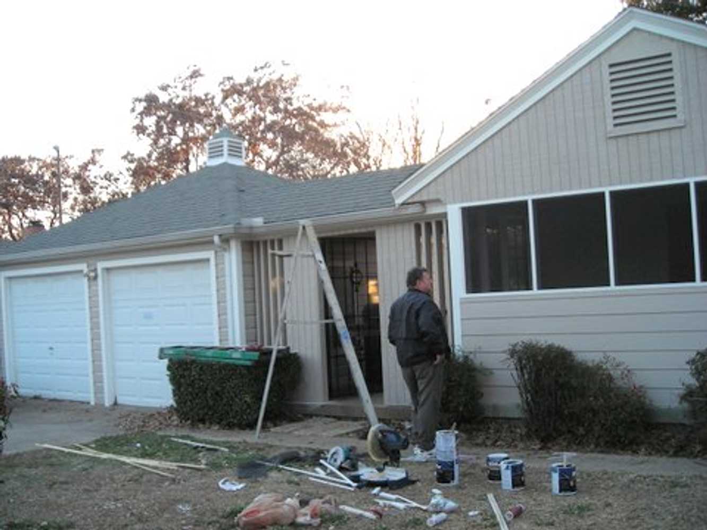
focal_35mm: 38
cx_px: 354
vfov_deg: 37.7
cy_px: 265
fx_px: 776
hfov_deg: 49.0
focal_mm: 6.3
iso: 50
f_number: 3.2
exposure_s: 1/75.6
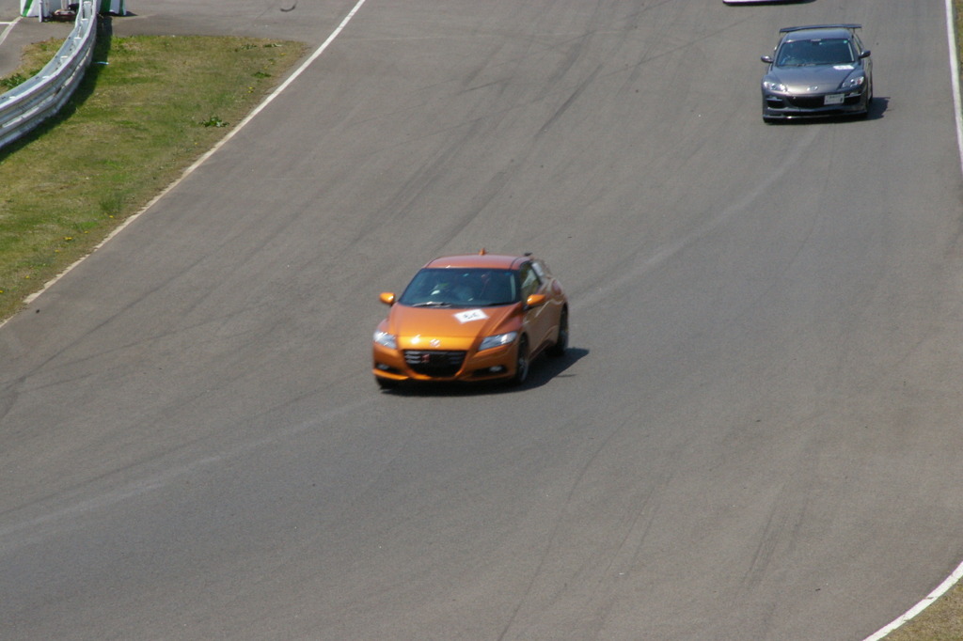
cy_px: 320
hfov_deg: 9.6
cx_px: 482
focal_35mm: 214
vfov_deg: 6.4
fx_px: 5736
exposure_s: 1/125
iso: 800
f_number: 38
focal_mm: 143
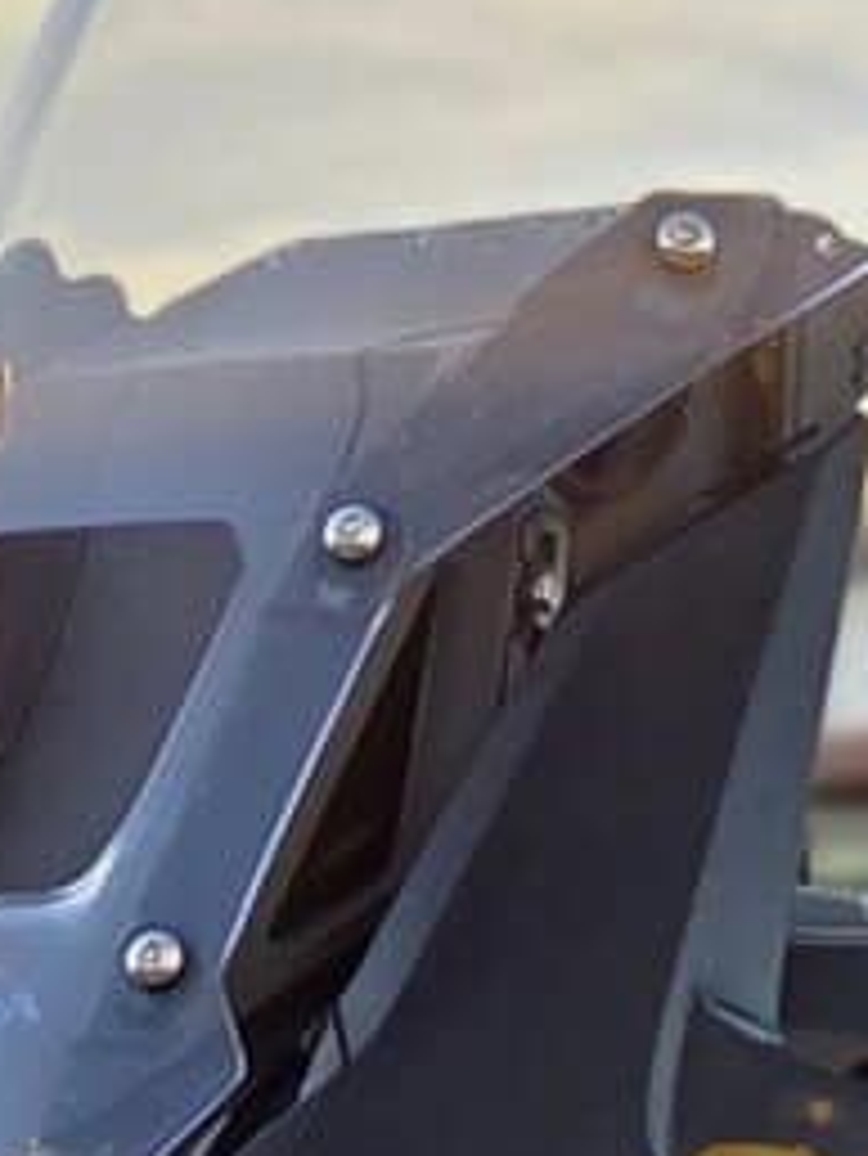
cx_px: 760
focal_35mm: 183
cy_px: 2577
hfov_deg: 8.1
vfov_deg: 9.8
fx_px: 6113
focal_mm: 5.4
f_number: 1.8
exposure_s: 1/359
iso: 50
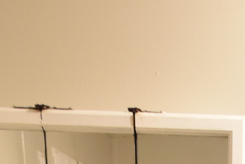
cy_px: 507
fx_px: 647
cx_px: 255
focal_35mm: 95
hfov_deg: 20.6
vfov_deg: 10.1
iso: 800
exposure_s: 1/20
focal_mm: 10
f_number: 3.5
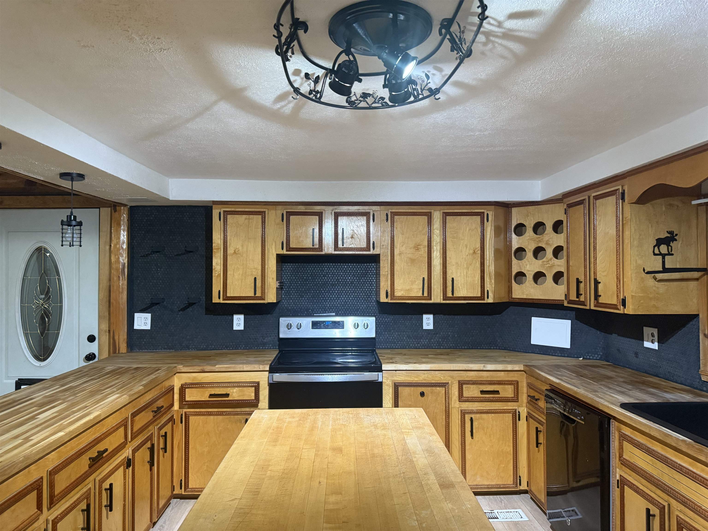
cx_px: 354
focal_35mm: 24
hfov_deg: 71.6
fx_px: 491
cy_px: 266
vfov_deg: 56.8
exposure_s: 1/60
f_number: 1.78
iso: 500
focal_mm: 6.76
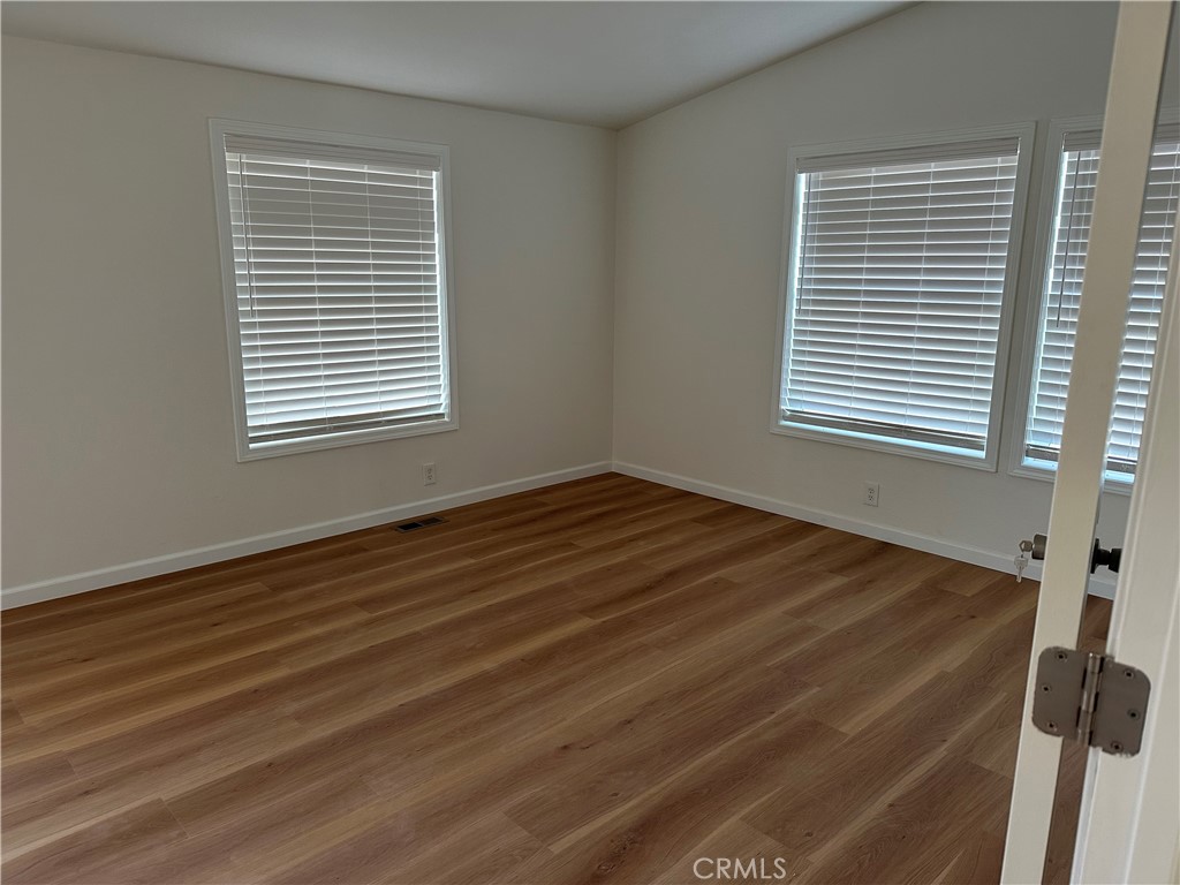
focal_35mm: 24
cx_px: 590
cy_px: 442
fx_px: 818
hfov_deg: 71.6
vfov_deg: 56.8
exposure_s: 1/121
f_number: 1.78
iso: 200
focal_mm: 6.86
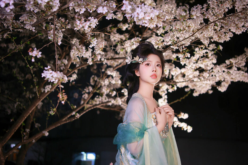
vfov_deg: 37.9
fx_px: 241
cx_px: 124
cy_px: 82
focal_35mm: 35
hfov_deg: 54.4
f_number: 2
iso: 2000
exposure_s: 1/500
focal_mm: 35
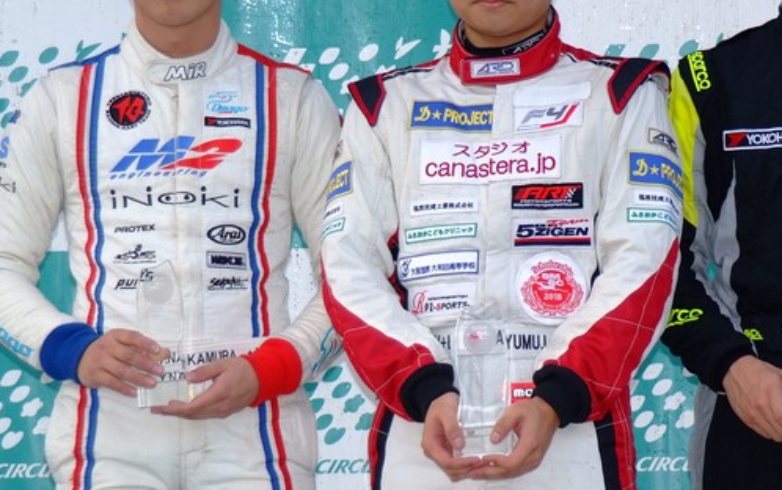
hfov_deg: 7.9
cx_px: 515
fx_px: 5652
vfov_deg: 5.0
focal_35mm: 265
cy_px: 143
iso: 200
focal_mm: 120
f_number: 5.6
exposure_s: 1/125
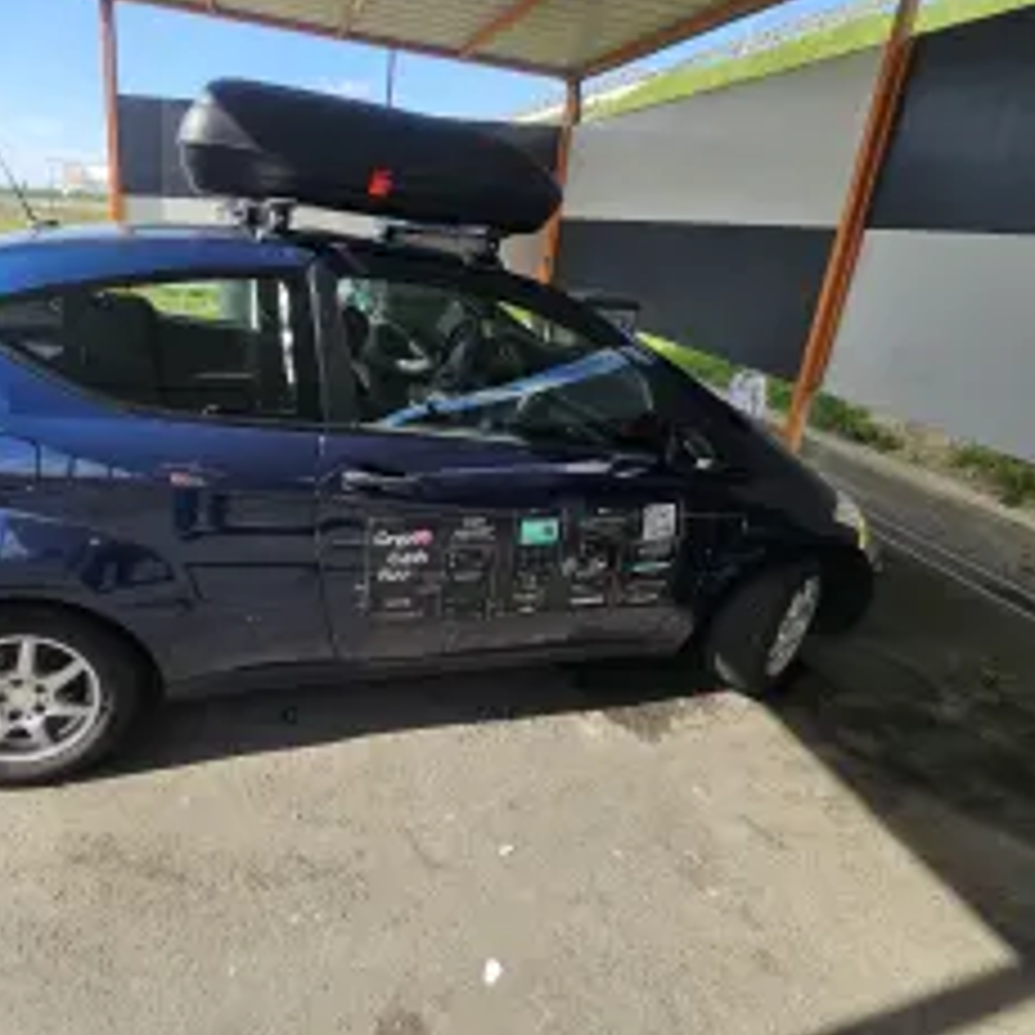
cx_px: 351
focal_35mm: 18
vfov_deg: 80.1
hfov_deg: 78.3
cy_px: 432
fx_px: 609
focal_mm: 2.2
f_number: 2.2
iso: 50
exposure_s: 1/912
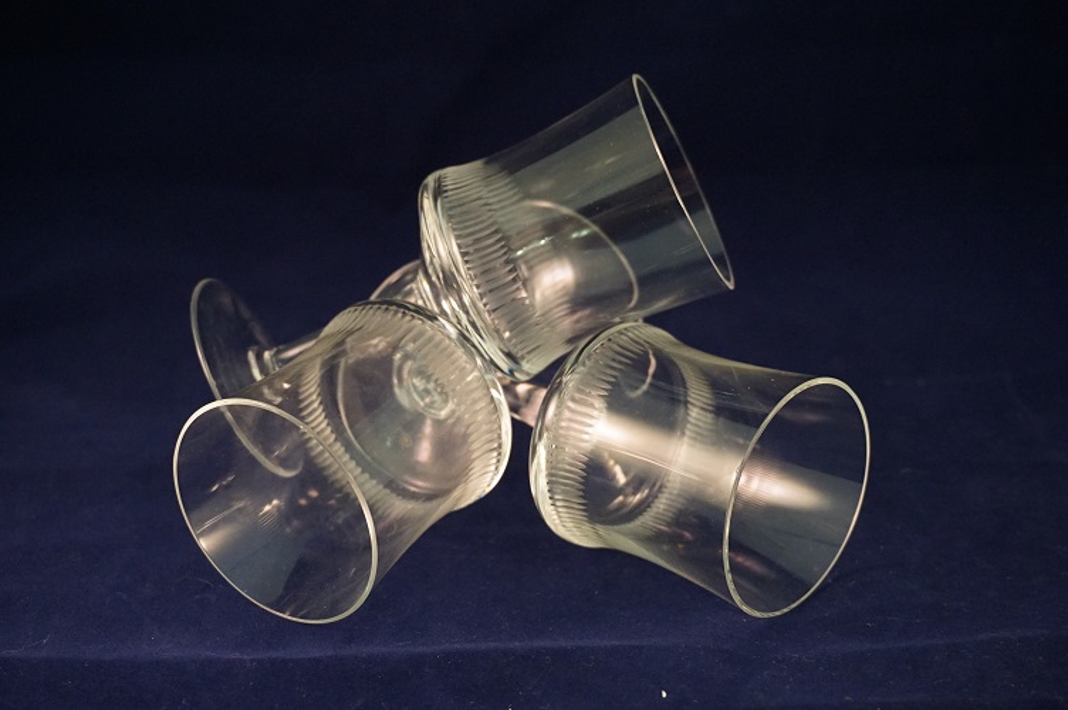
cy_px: 355
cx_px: 534
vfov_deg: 23.1
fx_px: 1734
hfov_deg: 34.2
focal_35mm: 58
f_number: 5.6
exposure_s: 1/50
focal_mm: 39
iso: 3200
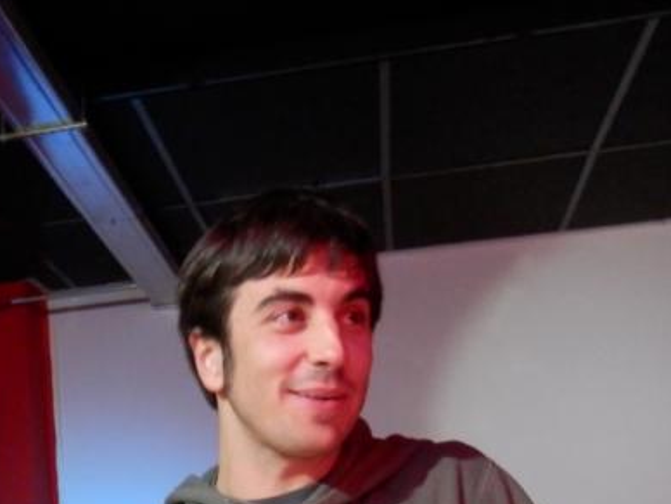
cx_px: 67
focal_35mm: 66
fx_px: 1279
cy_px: 610
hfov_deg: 28.3
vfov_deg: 20.7
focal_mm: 4.5
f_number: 3
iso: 250
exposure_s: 1/8
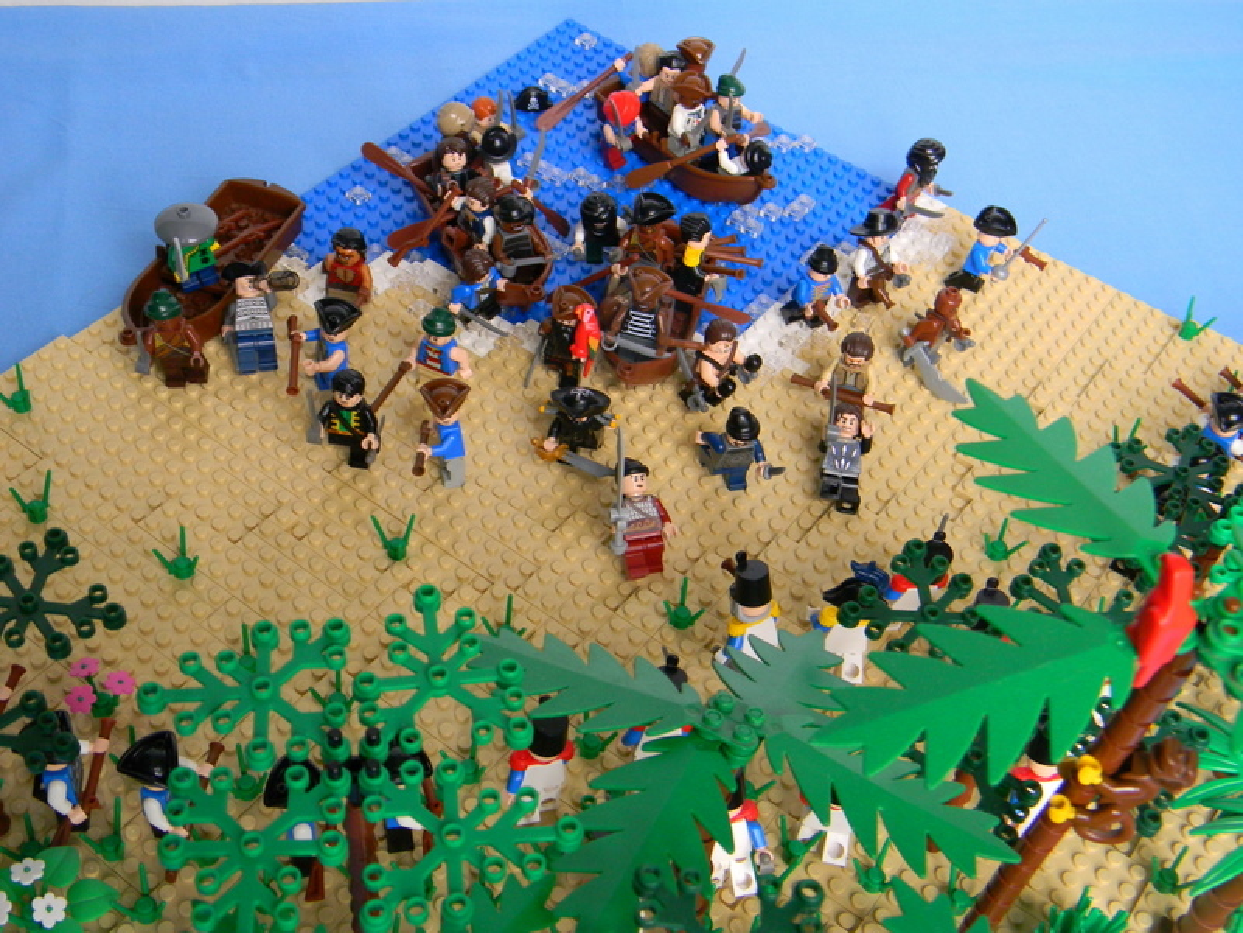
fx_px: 1472
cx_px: 622
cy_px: 466
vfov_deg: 35.1
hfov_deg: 45.8
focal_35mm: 41
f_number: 3.8
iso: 233
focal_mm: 7.3
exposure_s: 1/30
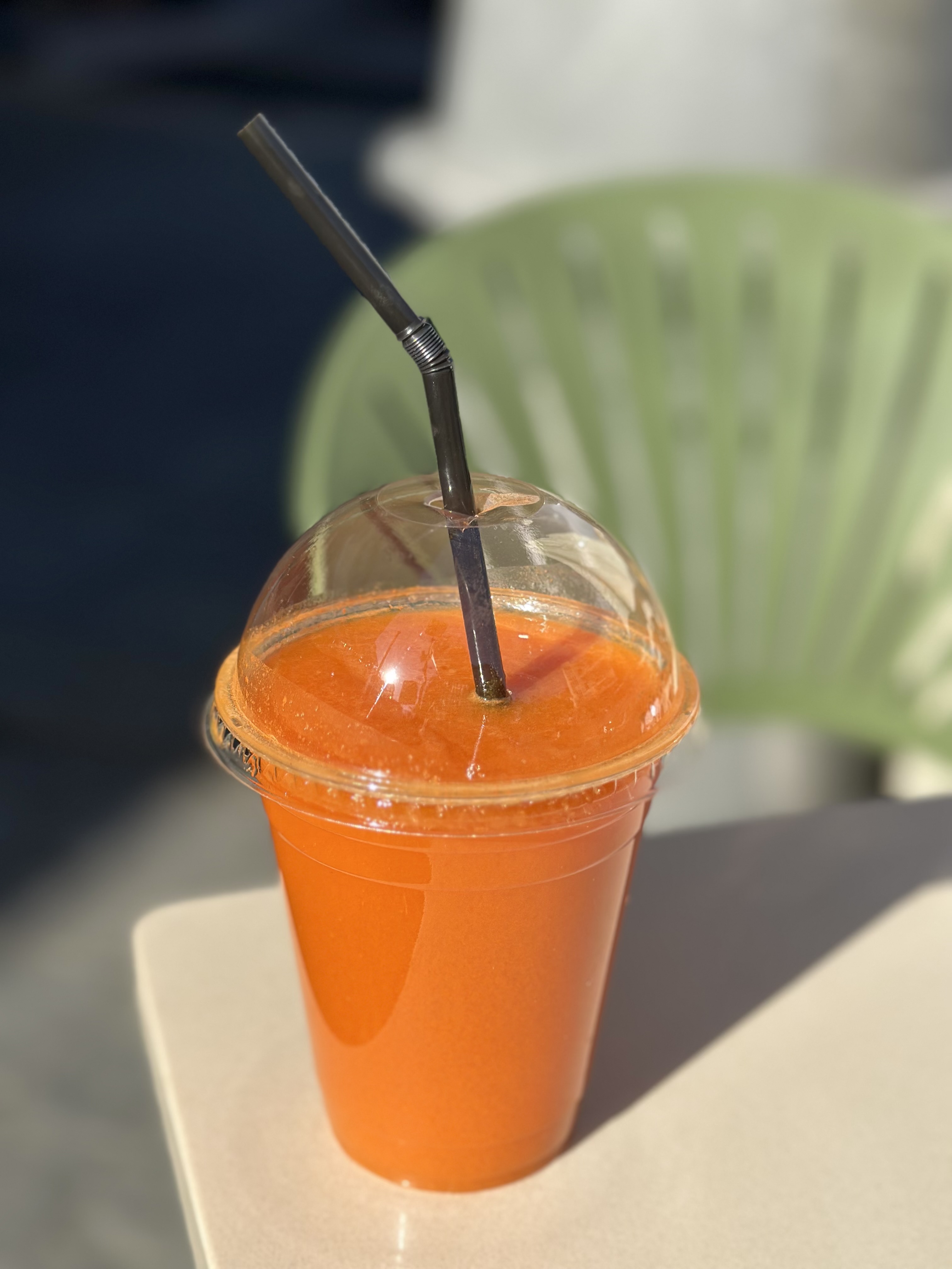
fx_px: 1760
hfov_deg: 30.3
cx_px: 476
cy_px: 634
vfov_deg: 39.7
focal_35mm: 48
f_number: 1.78
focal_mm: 6.86
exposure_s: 1/4184
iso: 100
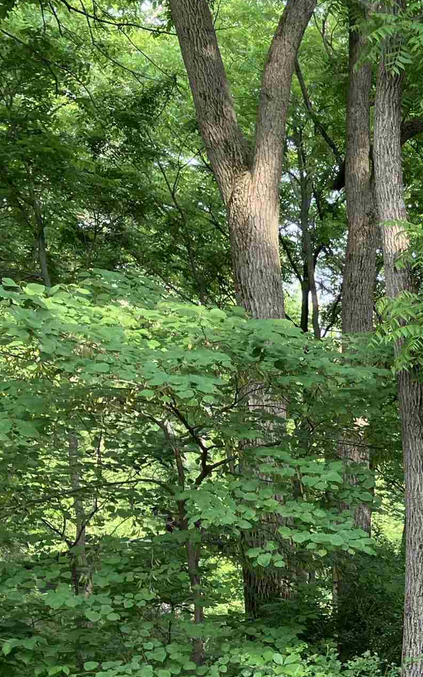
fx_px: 1328
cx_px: 812
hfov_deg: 15.1
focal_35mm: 72
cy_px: 542
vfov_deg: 28.0
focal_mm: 3.99
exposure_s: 1/121
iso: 25
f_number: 1.8
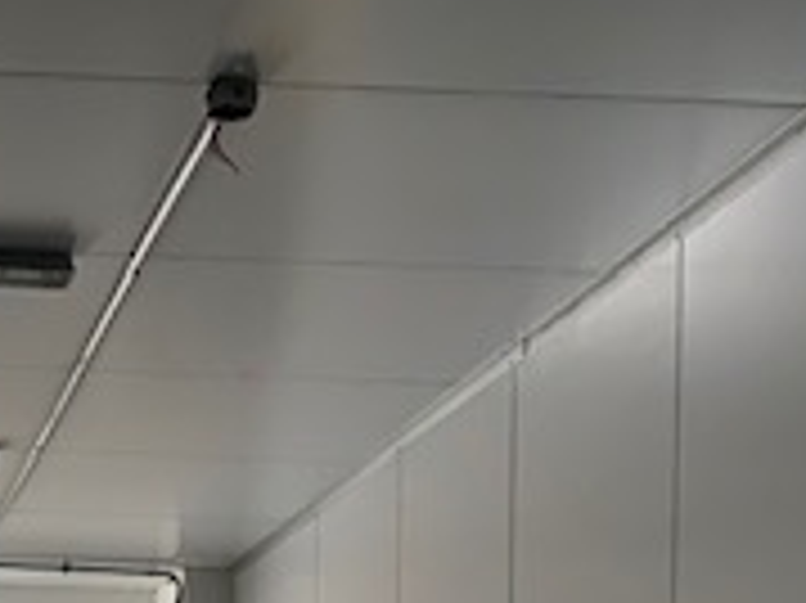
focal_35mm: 93
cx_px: -212
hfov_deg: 19.6
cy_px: 1008
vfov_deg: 14.4
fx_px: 2164
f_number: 1.8
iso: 1000
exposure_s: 1/24
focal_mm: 4.25
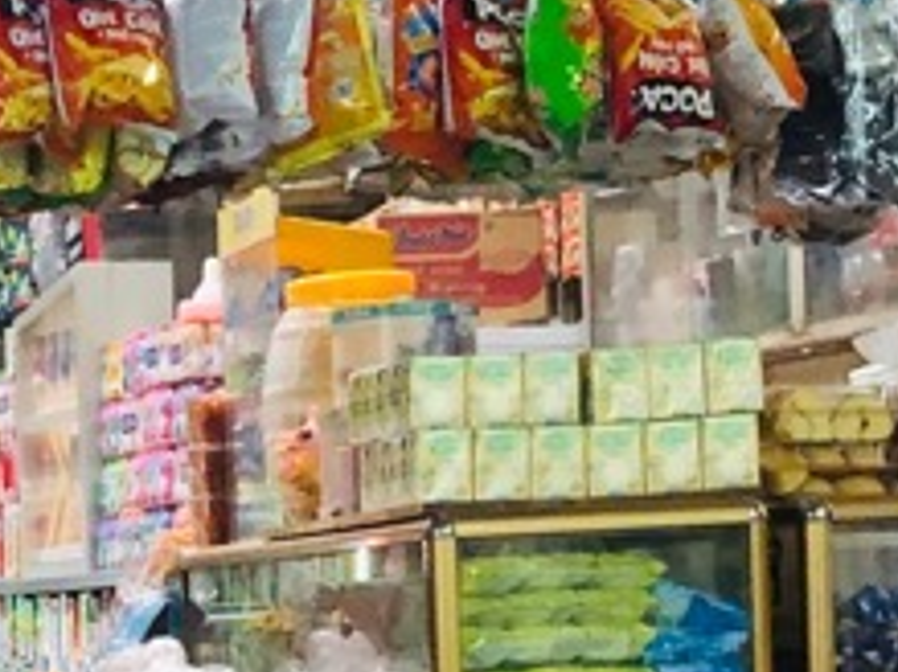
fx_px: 3397
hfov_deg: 14.7
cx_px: -115
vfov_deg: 11.1
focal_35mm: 131
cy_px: 840
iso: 100
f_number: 1.8
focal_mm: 3.99
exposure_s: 1/13
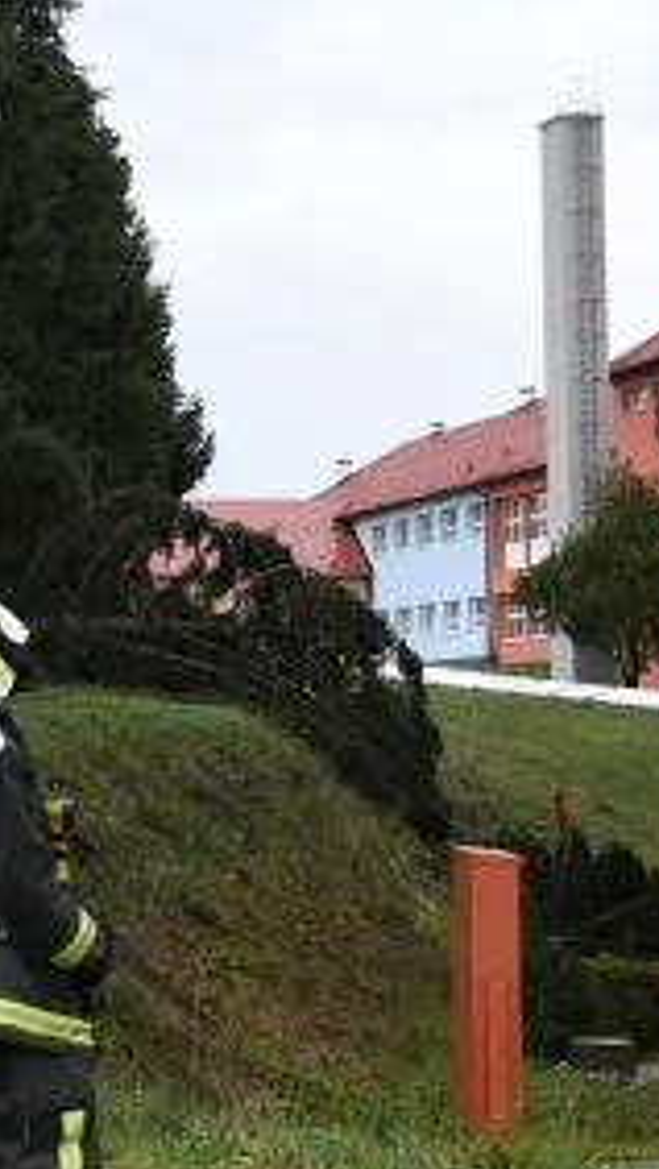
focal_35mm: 113
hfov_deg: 10.7
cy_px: 475
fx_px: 3504
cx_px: 166
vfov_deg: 18.9
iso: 1600
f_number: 4
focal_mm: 27
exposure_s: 1/500
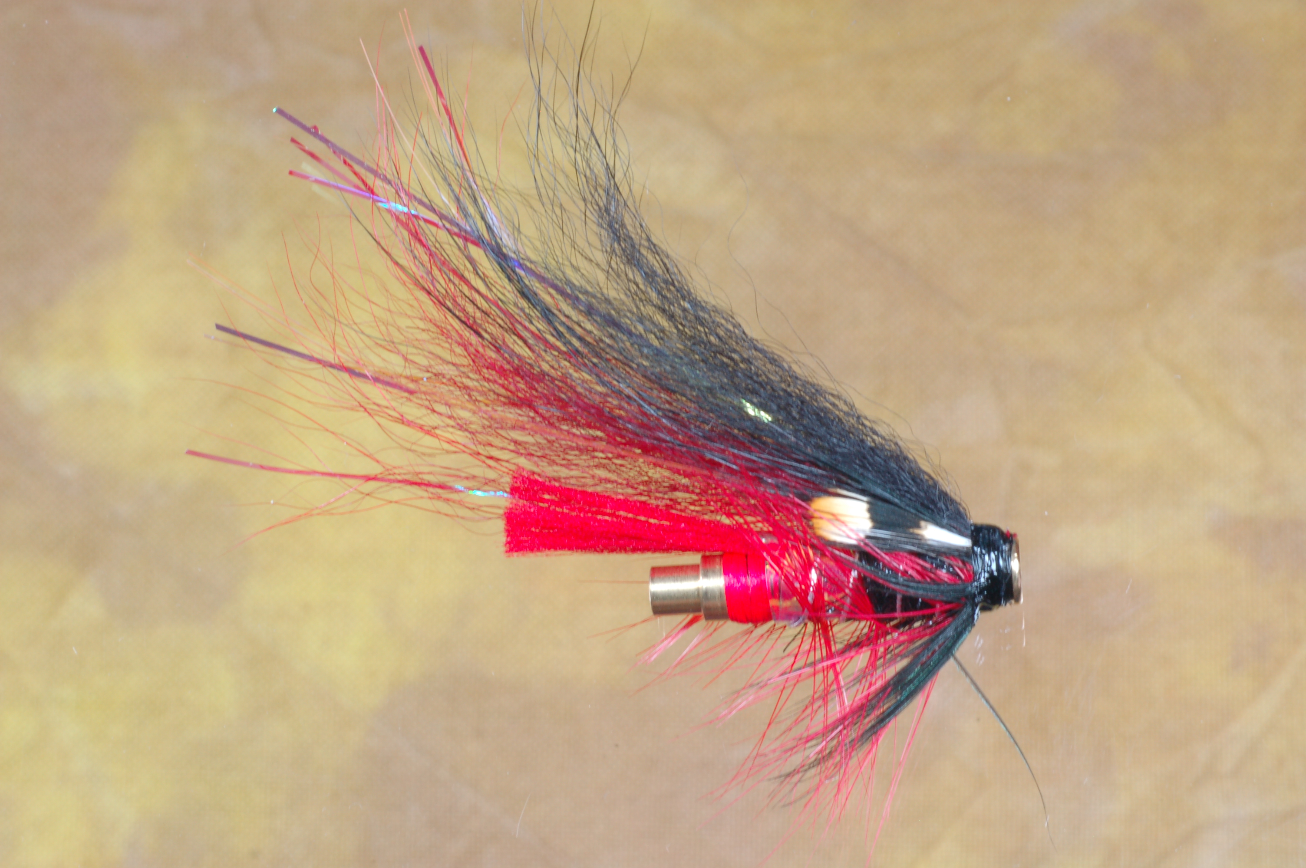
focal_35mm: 105
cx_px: 653
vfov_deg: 13.0
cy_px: 434
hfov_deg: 19.5
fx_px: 3806
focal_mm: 70
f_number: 22
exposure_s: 1/2.5
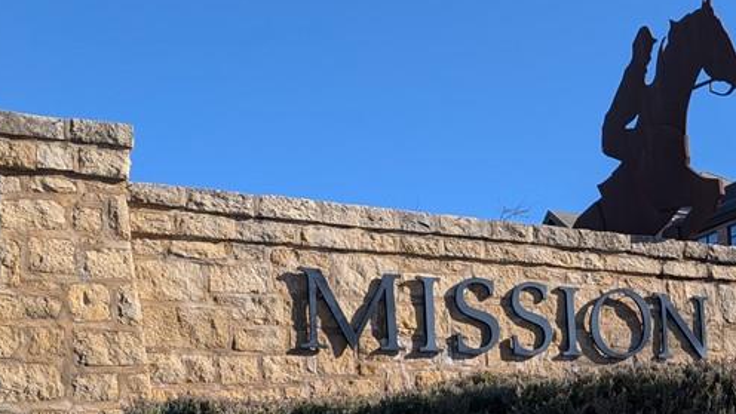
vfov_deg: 21.2
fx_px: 1054
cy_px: 444
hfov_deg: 35.7
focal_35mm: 54
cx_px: 690
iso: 26
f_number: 1.7
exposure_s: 1/1190
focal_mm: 4.53
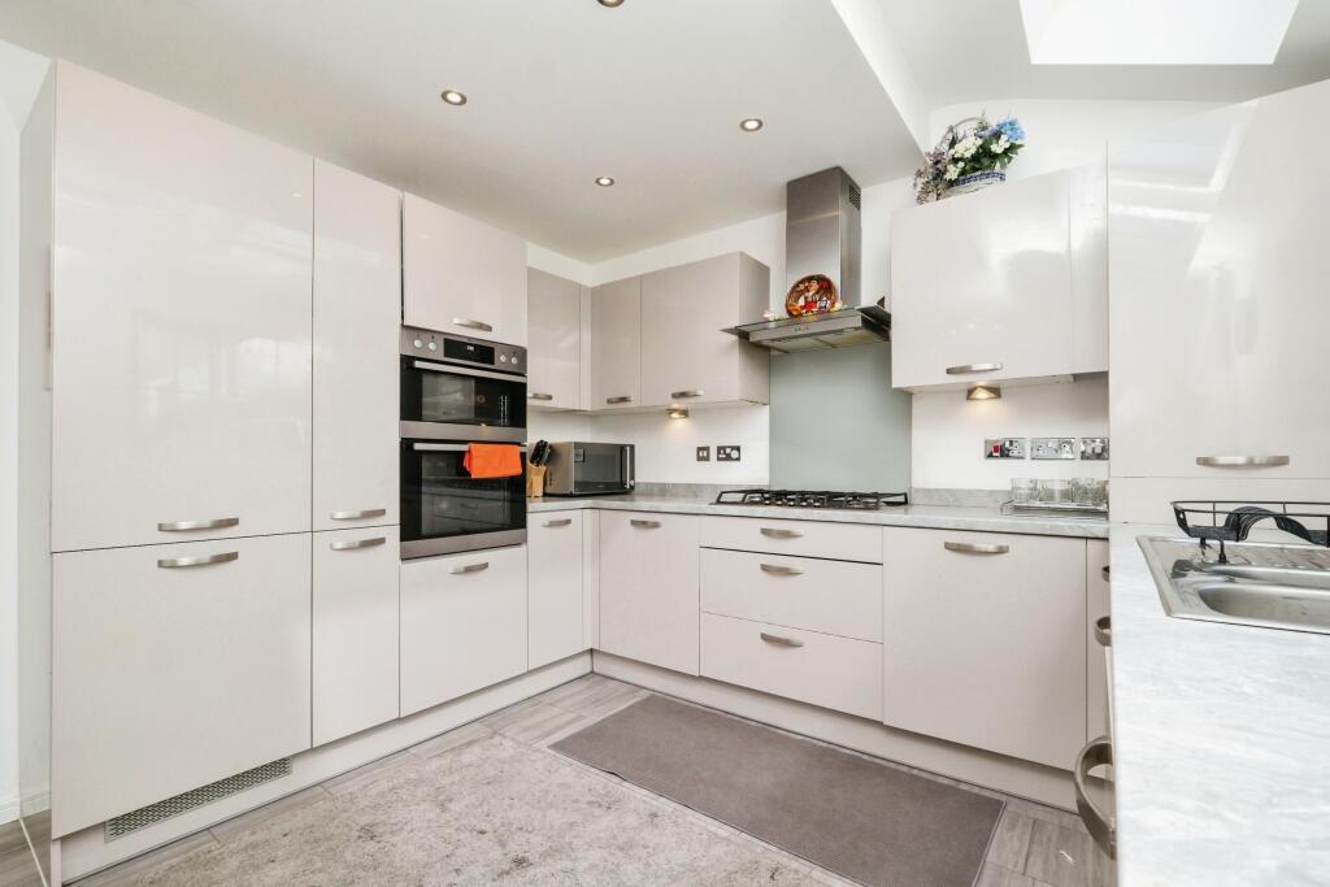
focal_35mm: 15
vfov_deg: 77.3
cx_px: 665
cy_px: 444
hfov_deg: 100.4
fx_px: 554
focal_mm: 10
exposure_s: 1/200
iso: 800
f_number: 7.1
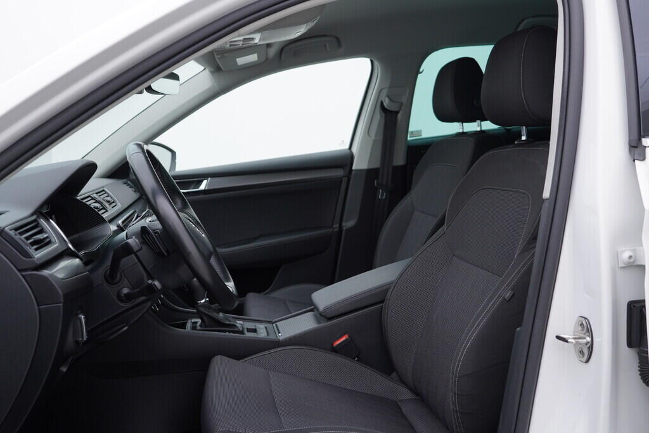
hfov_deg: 53.1
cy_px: 216
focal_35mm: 36
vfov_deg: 36.9
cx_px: 324
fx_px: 649
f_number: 3.2
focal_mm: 24
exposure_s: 1/50
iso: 125
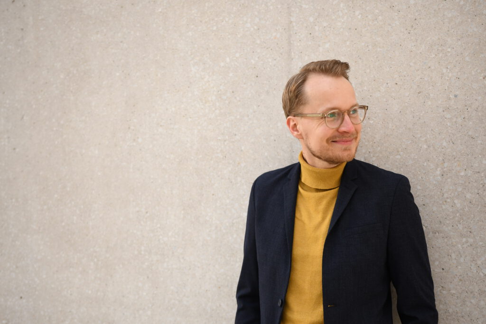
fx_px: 621
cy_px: 162
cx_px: 243
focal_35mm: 46
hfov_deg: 42.7
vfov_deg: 29.3
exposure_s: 1/2500
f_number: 2
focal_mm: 31
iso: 500
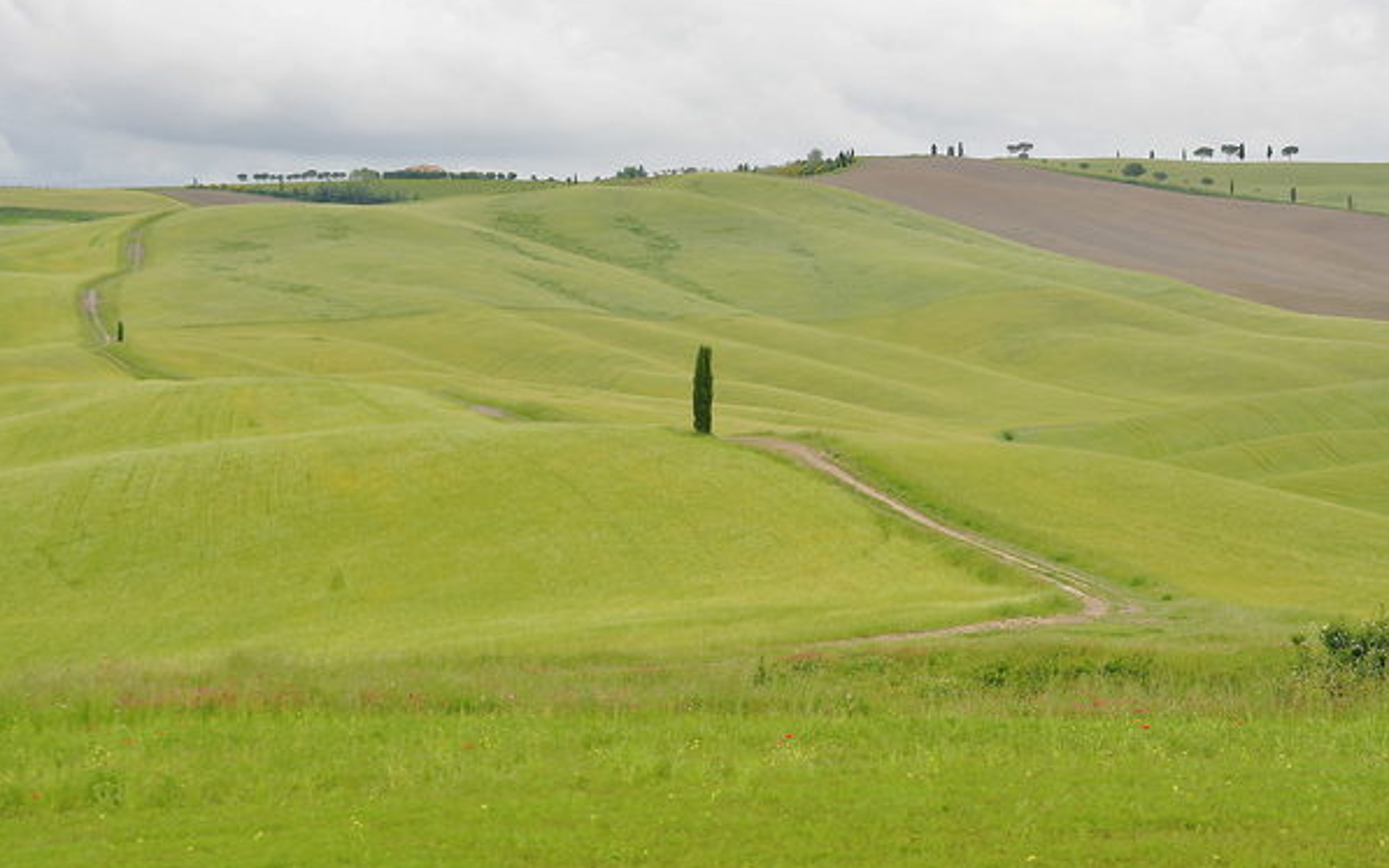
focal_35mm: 85
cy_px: 414
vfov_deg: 15.4
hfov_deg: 24.5
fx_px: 3199
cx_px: 693
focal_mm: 55
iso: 100
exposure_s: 1/160
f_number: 4
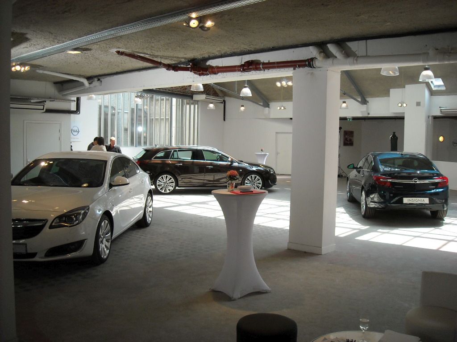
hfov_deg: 52.6
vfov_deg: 40.7
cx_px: 228
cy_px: 171
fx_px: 462
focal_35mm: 35
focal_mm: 5.7
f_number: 2.8
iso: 175
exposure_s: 1/250
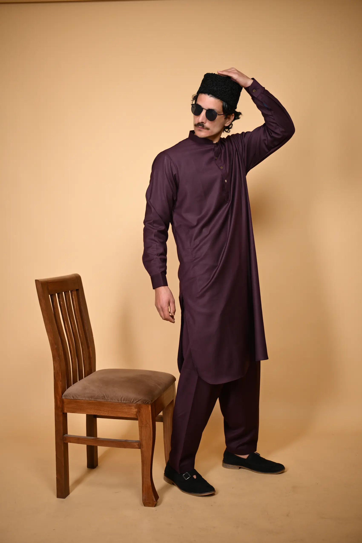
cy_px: 272
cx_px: 181
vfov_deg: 47.4
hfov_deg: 32.6
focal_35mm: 41
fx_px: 618
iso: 100
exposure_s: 1/200
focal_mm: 41
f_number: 2.8
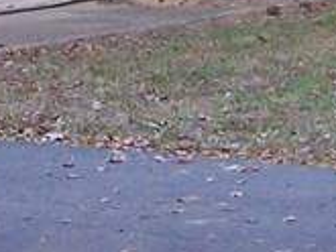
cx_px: -59
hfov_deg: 8.3
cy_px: -226
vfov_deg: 6.2
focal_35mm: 236
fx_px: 2292
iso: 140
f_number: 2.8
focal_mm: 6.3
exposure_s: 1/90
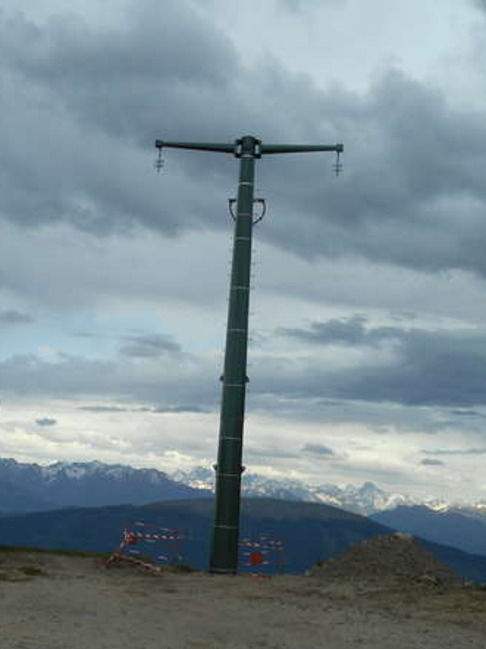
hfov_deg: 27.5
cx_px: 216
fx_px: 993
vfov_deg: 36.2
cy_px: 300
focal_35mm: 53
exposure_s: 1/500
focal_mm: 6.9
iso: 80
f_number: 4.5
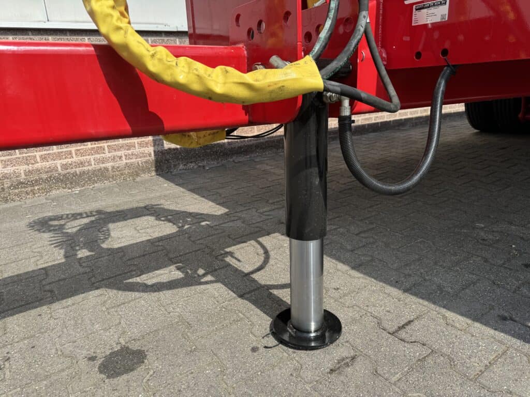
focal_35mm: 24
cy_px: 198
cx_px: 265
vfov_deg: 56.8
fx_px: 367
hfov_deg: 71.6
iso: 80
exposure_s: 1/2041
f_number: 1.78
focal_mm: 6.76
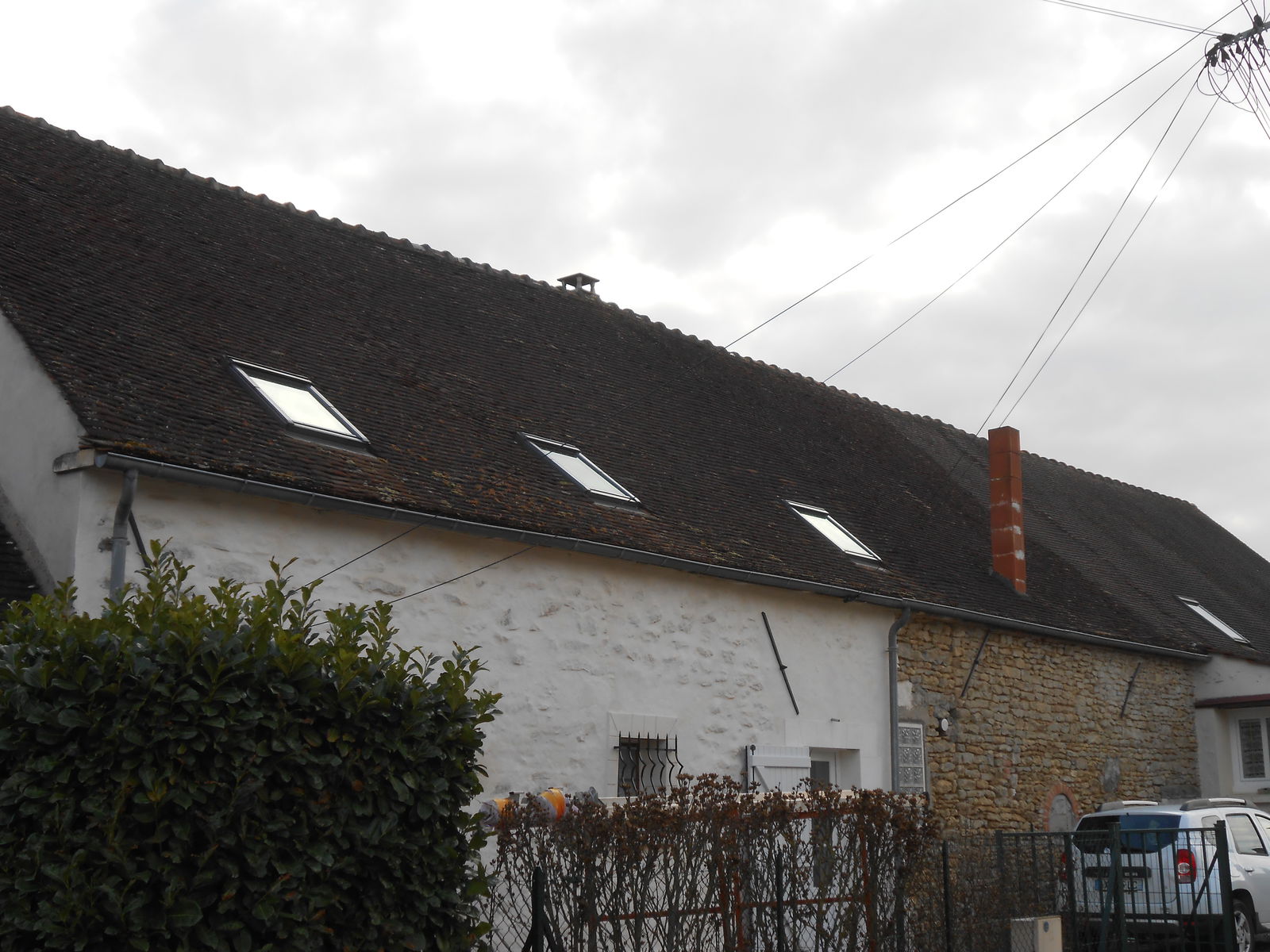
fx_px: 1614
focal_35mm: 44
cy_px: 476
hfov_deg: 42.9
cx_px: 635
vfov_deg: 32.9
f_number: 4.5
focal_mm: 7.8
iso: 80
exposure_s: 1/200
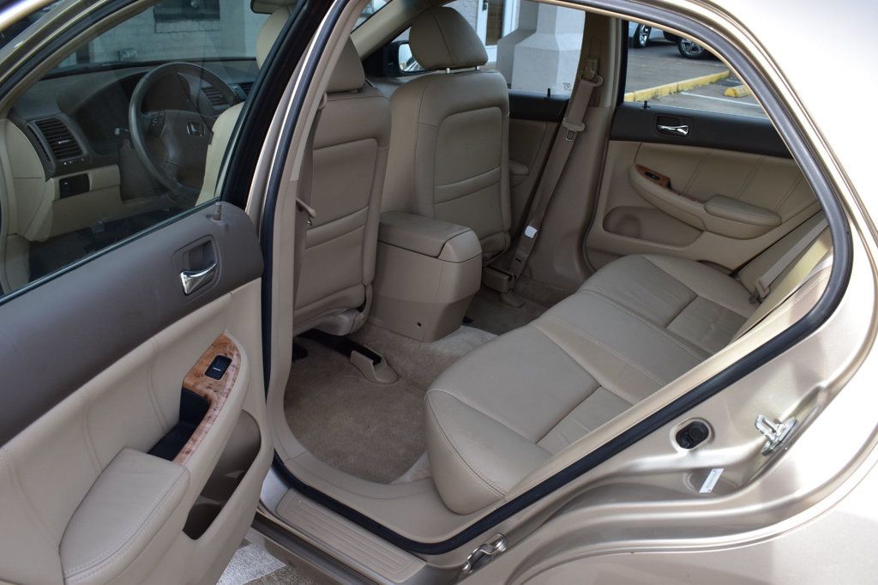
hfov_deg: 59.5
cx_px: 439
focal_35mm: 32
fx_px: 768
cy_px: 292
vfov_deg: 41.7
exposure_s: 1/160
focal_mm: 21
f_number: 9
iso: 400
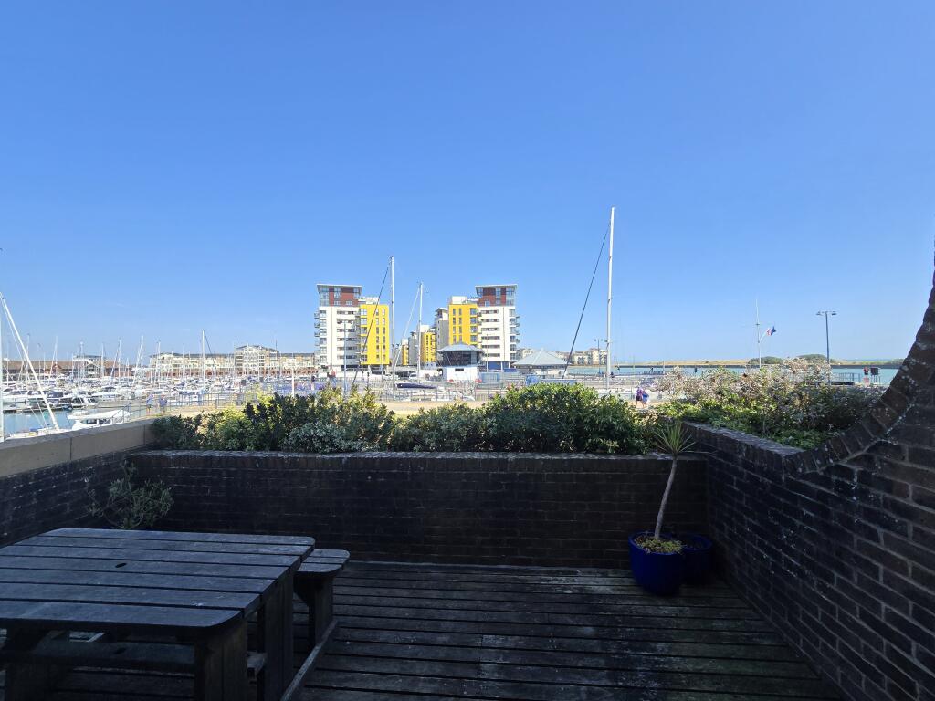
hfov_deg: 106.2
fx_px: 351
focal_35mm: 13
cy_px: 350
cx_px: 468
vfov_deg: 89.9
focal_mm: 2.2
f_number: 2.2
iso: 50
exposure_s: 1/1307
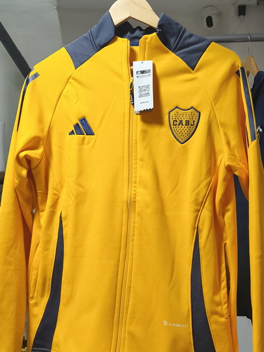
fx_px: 468
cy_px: 176
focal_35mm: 46
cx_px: 132
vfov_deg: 41.2
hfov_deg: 31.5
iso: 500
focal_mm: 6.14
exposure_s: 1/50
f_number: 1.65
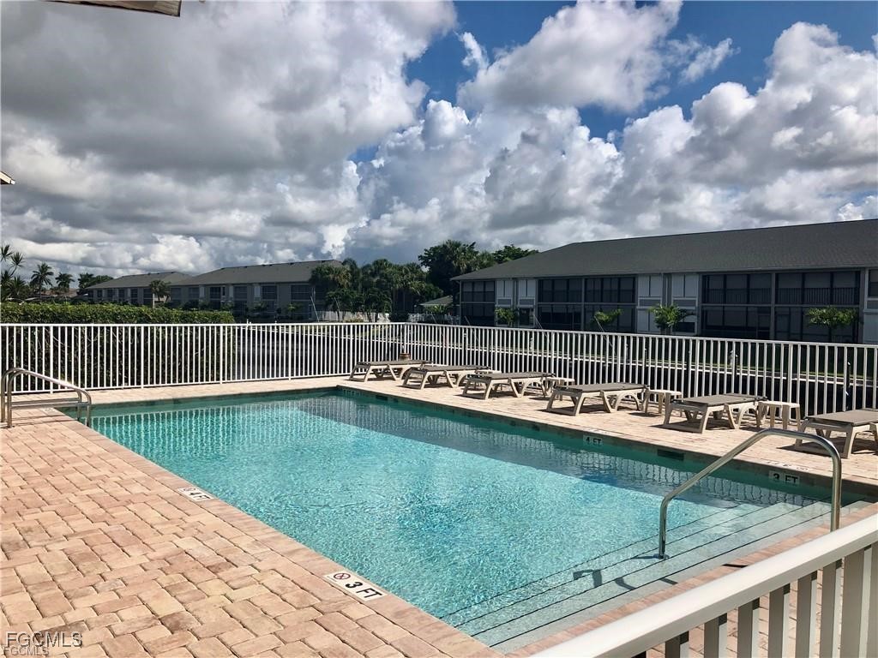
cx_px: 439
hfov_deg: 63.4
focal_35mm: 28
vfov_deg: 49.7
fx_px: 710
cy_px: 329
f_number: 1.8
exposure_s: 1/4425
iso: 25
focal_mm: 4
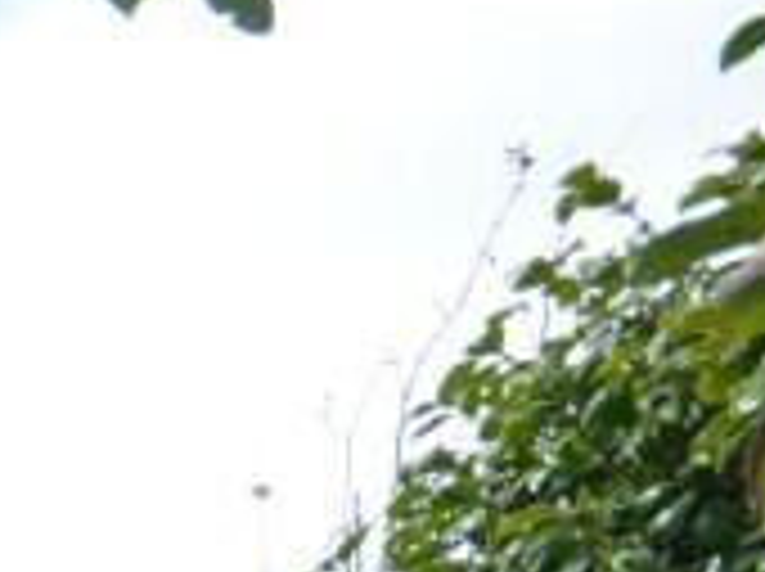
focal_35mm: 87
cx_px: -1404
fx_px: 1920
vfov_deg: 12.2
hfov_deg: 12.3
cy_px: 1504
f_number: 8
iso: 400
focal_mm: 10
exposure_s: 1/250
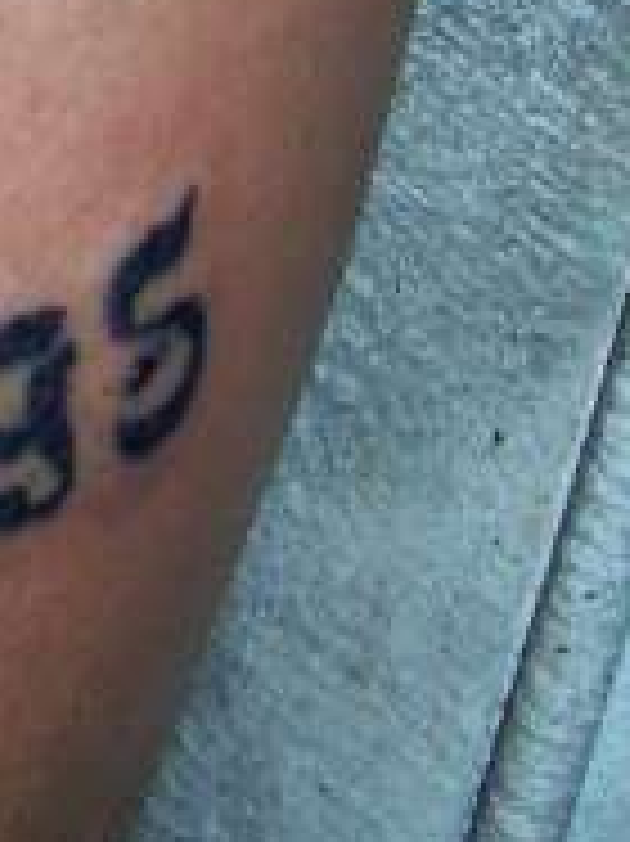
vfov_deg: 10.0
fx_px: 4373
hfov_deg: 7.9
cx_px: -526
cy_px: -932
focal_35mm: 180
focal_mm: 7
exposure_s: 1/68.5
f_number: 2.9
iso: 80
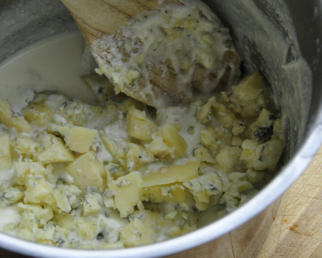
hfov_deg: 19.9
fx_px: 915
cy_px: 128
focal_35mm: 96
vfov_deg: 16.0
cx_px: 136
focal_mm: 48
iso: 1600
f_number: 10
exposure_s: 1/200
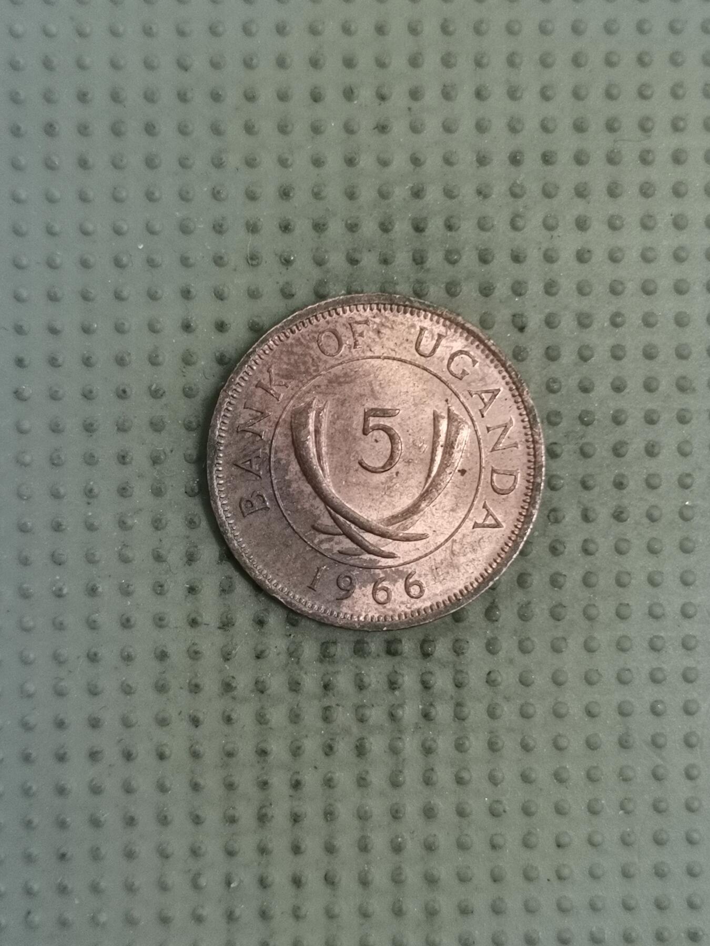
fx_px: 1422
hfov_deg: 28.0
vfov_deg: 36.8
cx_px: 355
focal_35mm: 52
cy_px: 473
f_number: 1.8
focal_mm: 4.75
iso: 320
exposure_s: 1/30
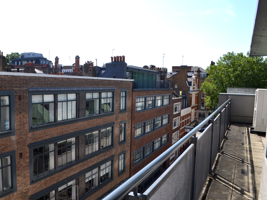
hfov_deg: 59.7
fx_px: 231
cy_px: 100
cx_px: 114
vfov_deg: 46.8
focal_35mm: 30
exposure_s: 1/250
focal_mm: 18
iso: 110
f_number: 8
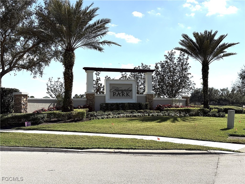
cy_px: 92
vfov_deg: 30.3
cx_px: 122
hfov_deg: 39.7
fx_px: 340
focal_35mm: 48
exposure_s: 1/6536
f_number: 1.78
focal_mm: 6.76
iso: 64
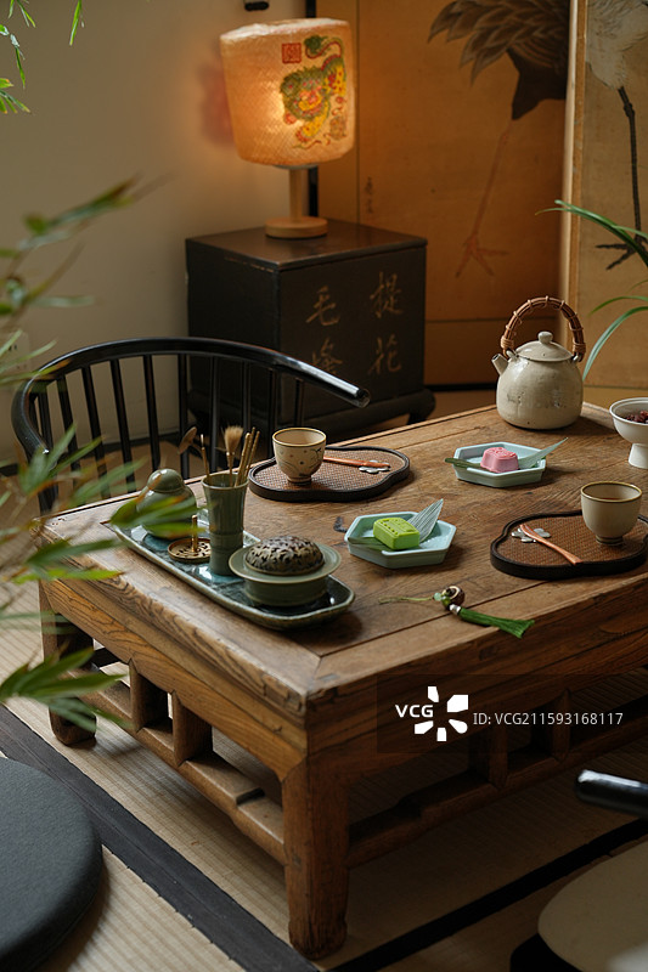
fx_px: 1459
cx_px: 324
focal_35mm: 54
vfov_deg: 36.9
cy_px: 486
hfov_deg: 25.0
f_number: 3.5
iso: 250
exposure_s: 1/200
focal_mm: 54
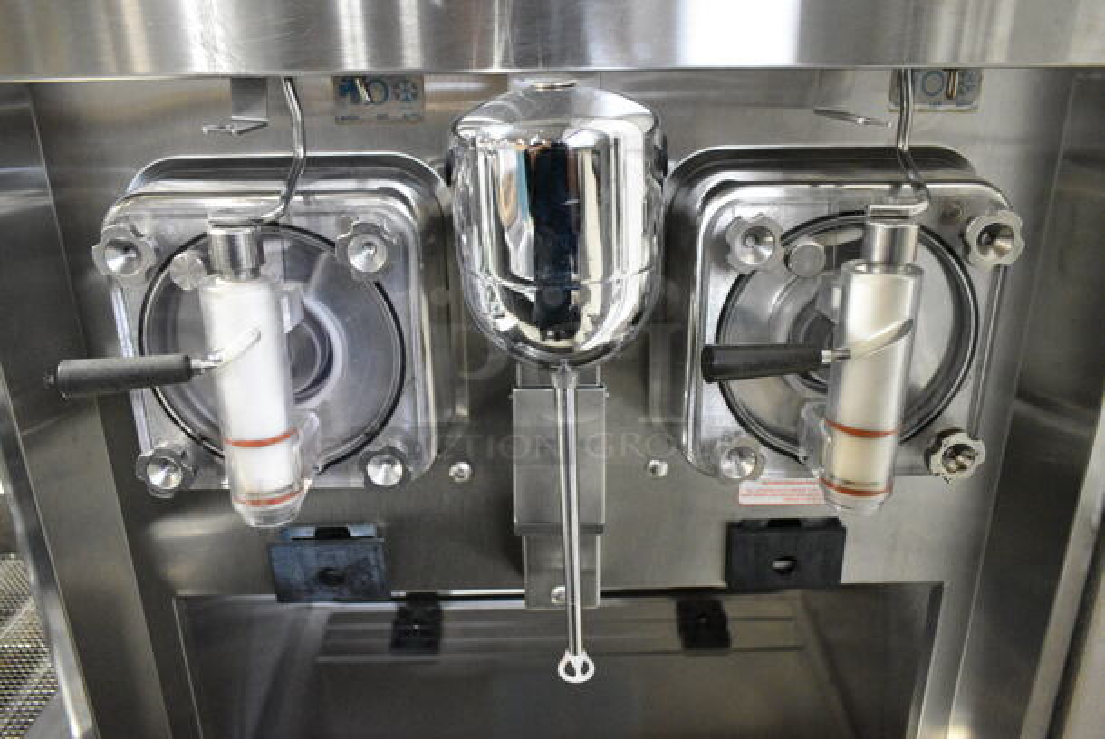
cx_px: 552
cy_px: 370
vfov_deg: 48.0
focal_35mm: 27
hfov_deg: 67.3
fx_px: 830
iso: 6400
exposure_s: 1/250
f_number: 4
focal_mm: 18
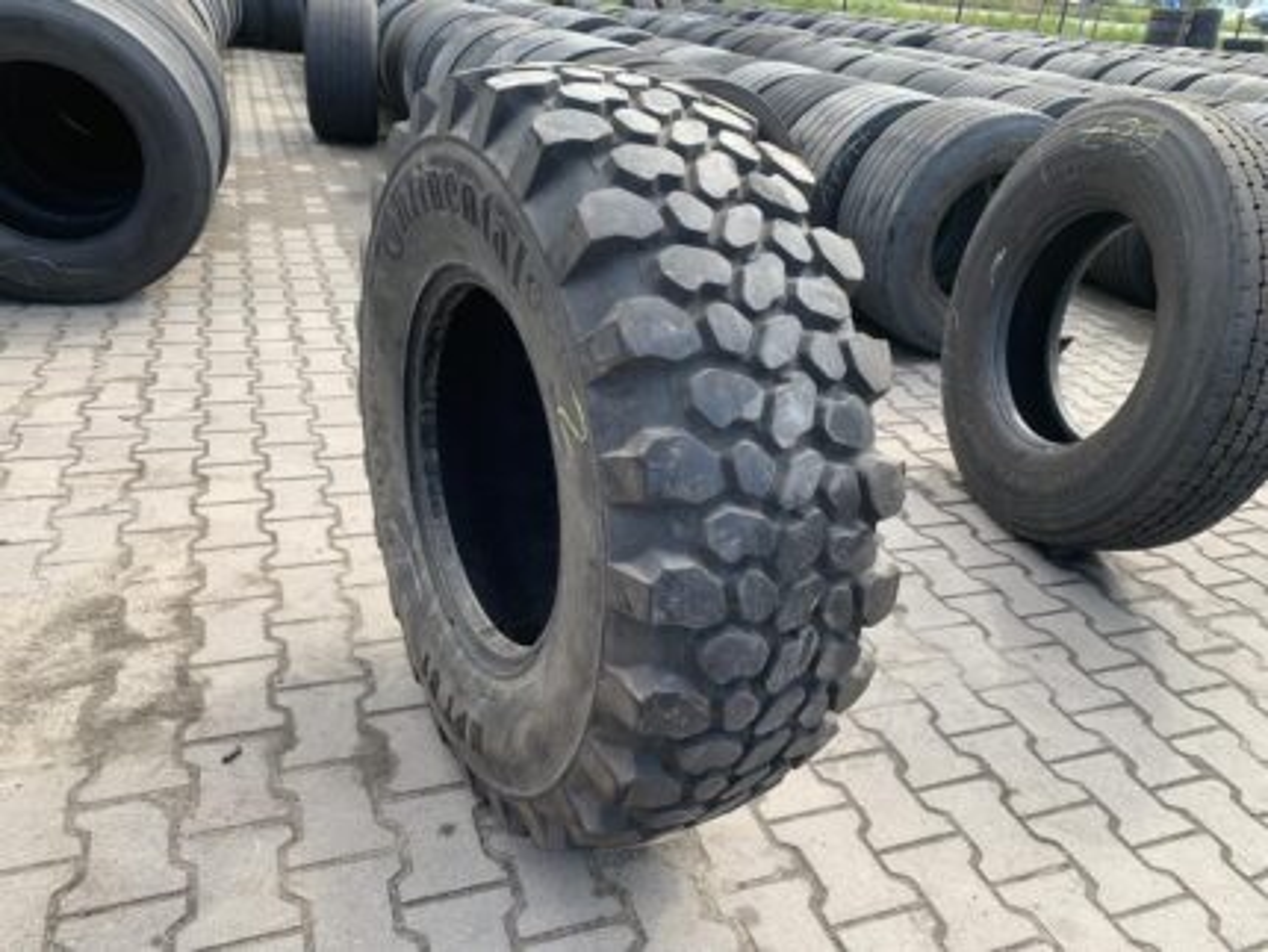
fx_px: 953
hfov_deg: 67.3
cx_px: 634
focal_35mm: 26
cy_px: 476
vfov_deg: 53.1
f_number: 1.8
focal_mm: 4.25
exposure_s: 1/306
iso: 25
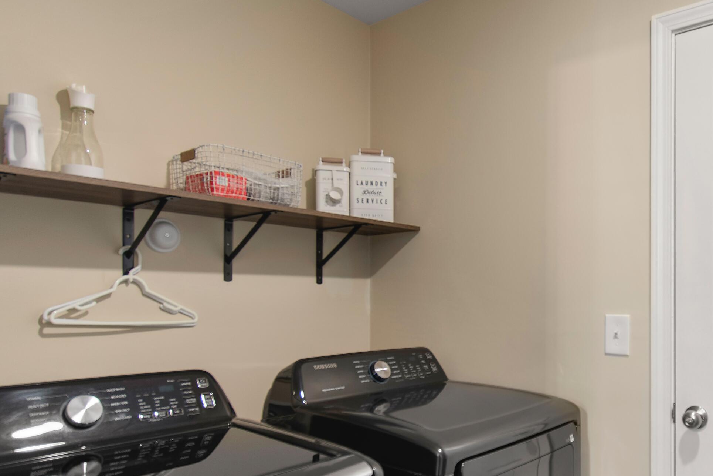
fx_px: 555
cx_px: 478
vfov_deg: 45.9
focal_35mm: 28
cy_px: 302
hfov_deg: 63.7
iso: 100
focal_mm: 12
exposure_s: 1/2.5
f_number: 4.8
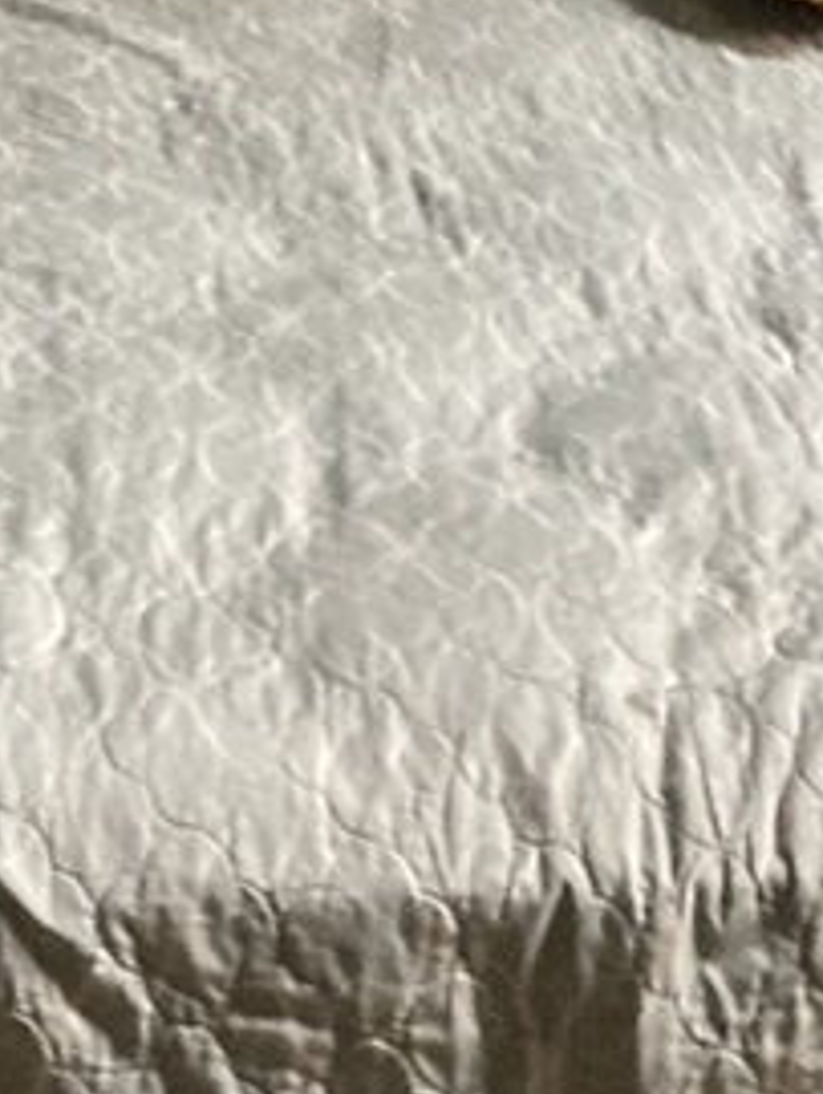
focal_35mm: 112
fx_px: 3545
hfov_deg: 13.2
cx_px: 426
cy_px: -750
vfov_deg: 15.5
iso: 400
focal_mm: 3.99
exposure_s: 1/33
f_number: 1.8
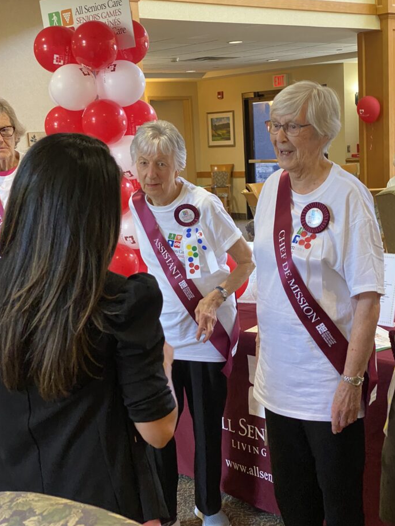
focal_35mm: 58
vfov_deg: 33.2
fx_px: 882
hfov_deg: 25.2
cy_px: 288
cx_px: 208
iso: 320
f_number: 2
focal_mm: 6
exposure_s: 1/60
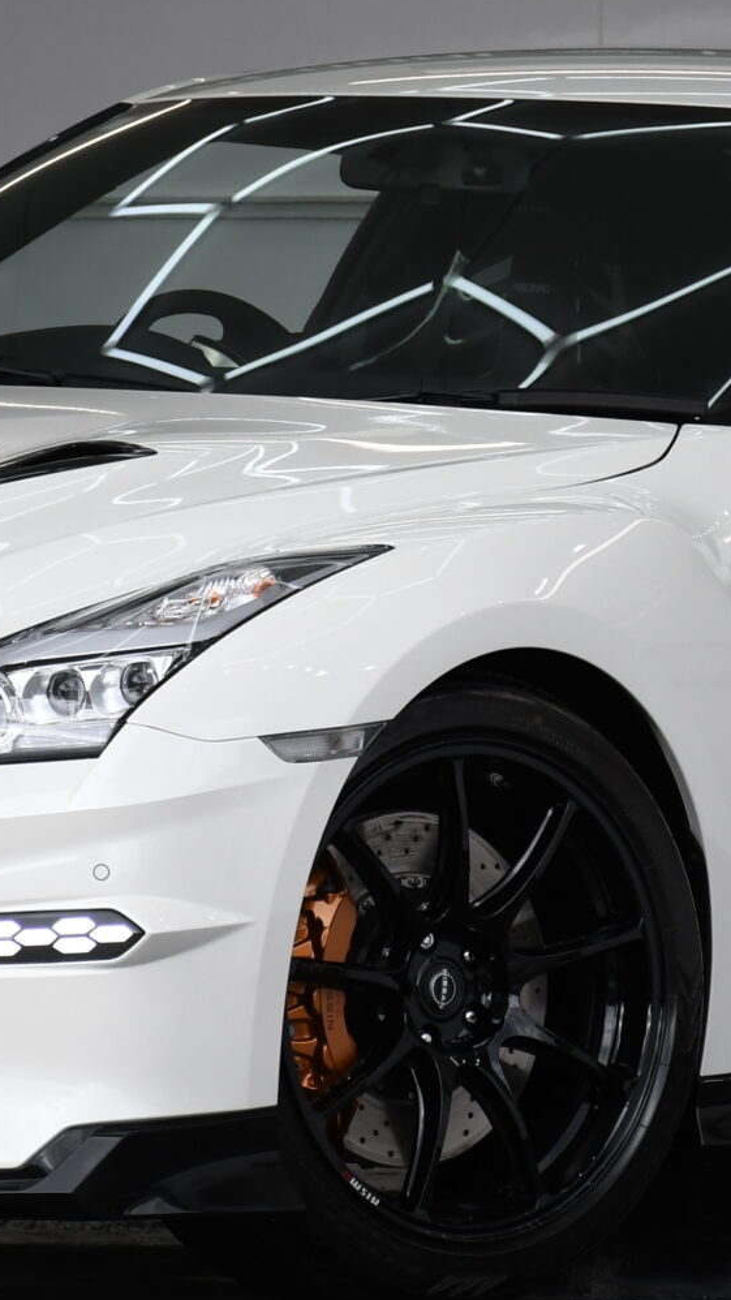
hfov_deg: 3.0
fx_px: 13894
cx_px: 525
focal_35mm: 403
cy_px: 365
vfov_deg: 5.4
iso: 500
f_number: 5.6
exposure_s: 1/1000
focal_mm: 100
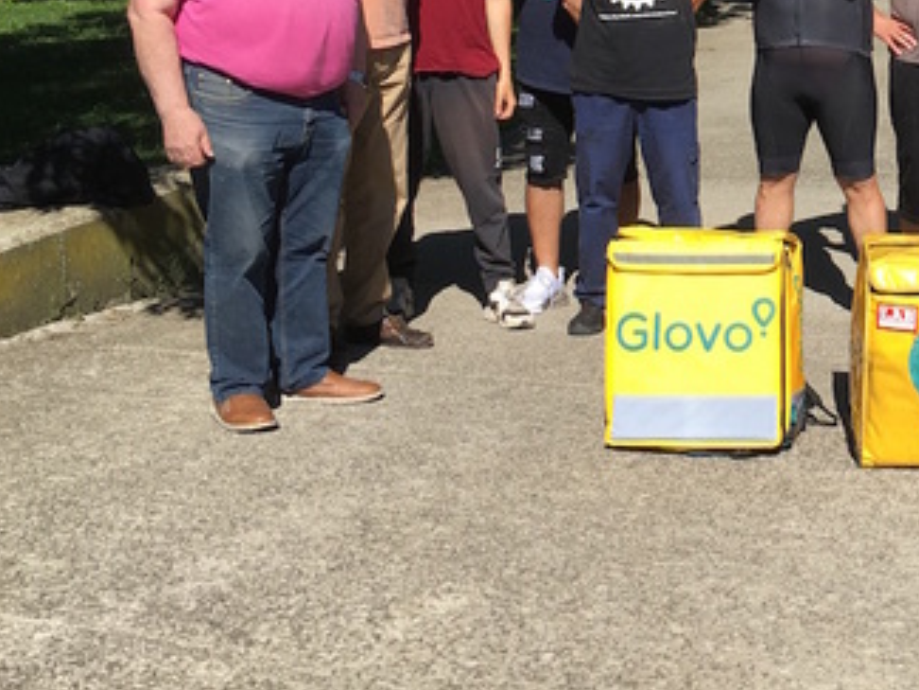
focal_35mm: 65
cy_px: 27
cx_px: 942
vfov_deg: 21.9
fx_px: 1726
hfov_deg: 27.9
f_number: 2.2
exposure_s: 1/1241
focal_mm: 4.15
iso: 25
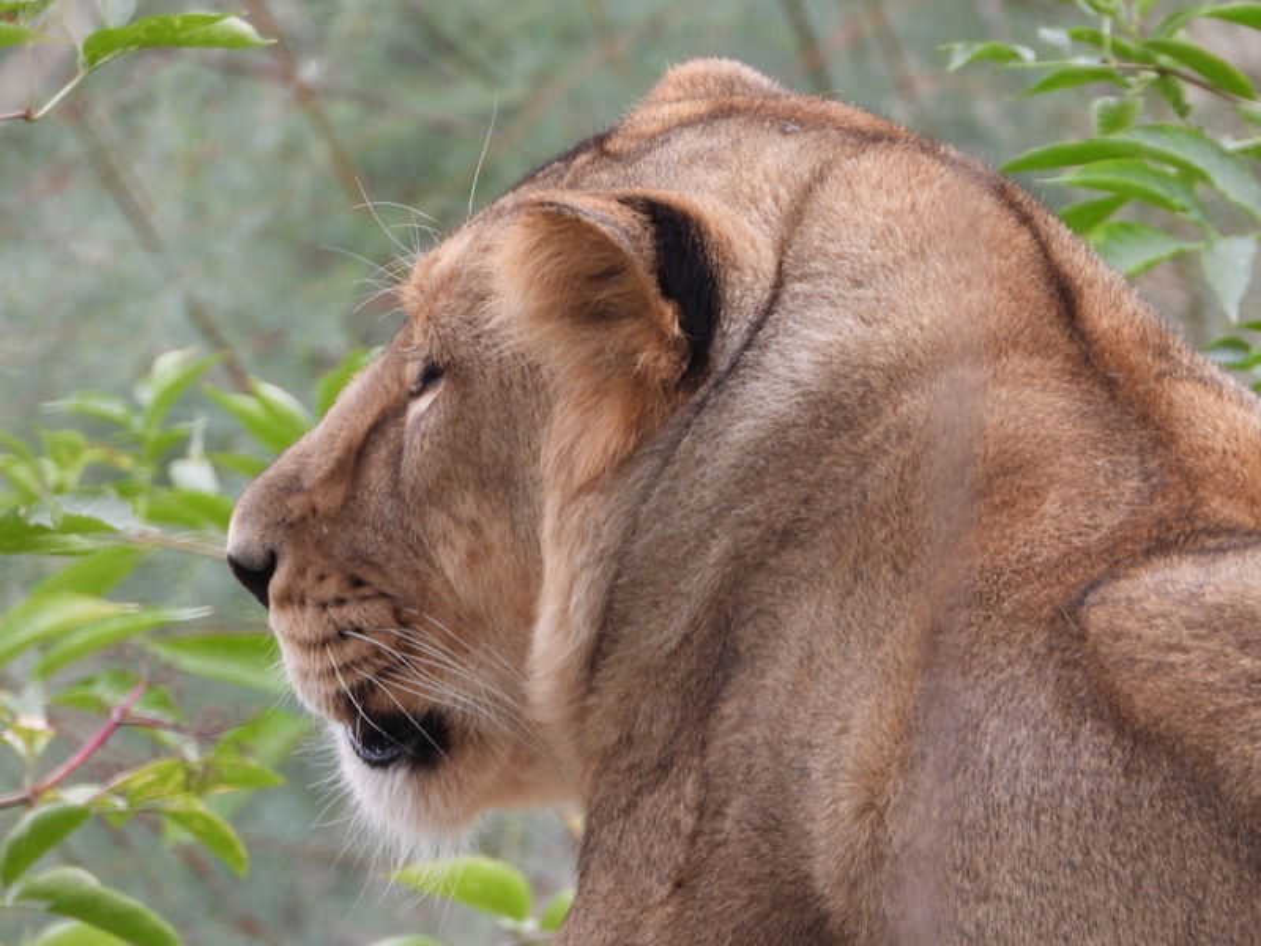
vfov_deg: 1.2
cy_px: 473
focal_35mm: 1200
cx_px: 630
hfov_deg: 1.7
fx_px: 43714
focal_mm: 216
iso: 400
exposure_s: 1/125
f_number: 5.6
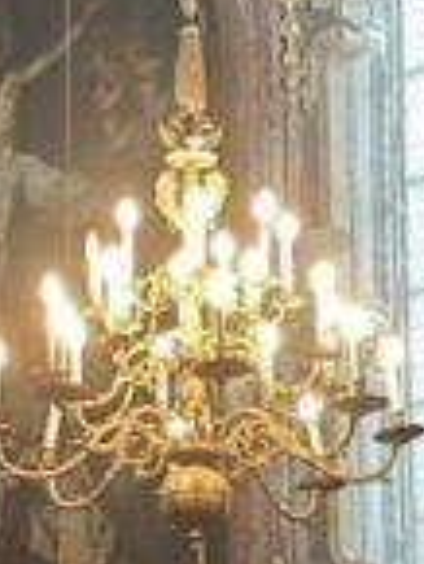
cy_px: 513
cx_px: 16
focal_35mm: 162
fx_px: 2642
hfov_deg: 9.1
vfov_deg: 12.1
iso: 250
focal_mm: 8.72
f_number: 1.63
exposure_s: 1/33.3
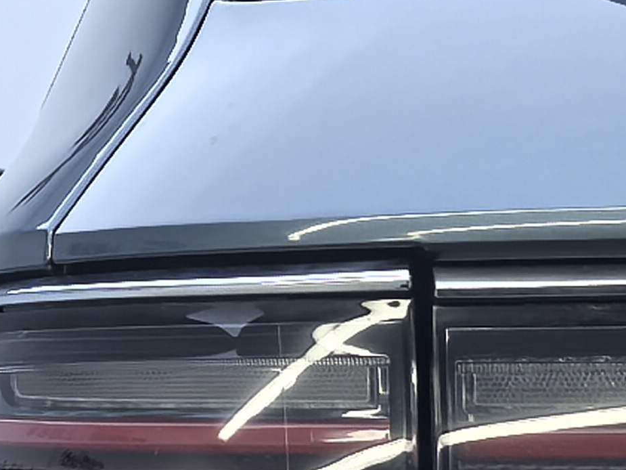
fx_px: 4323
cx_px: 46
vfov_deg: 6.2
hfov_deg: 8.3
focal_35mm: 239
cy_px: 104
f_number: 2
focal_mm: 6.98
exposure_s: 1/100
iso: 64
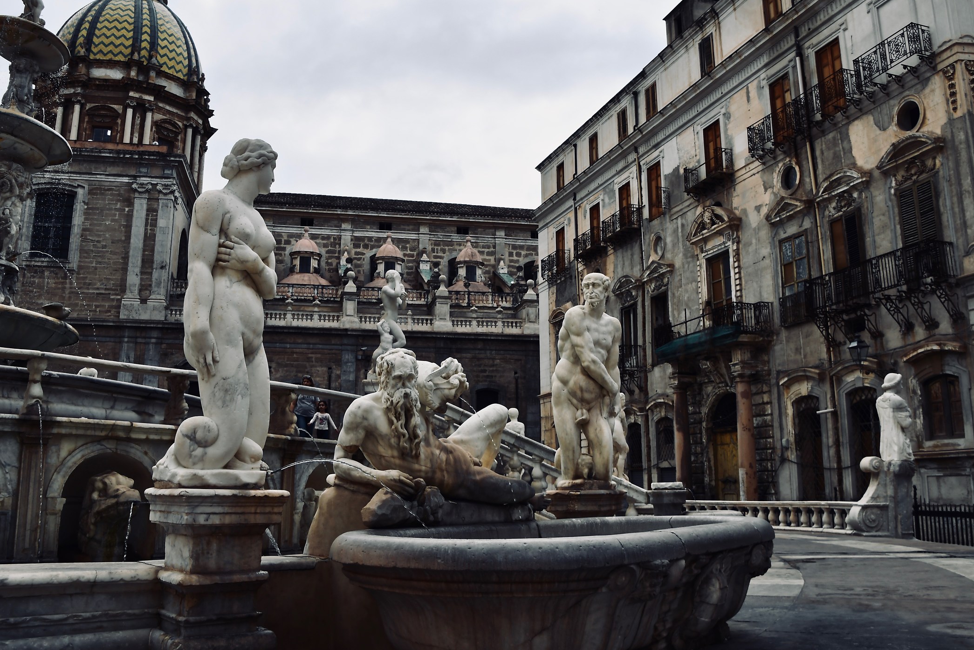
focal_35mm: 31
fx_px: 839
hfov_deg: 60.3
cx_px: 507
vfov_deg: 42.2
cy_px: 278
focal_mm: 18
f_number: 8
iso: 100
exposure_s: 1/250
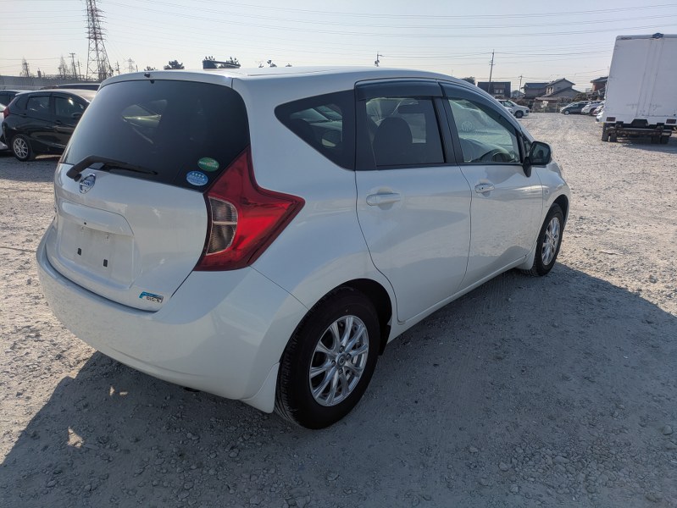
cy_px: 254
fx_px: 489
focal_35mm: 25
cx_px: 338
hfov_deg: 69.4
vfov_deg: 54.9
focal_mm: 5.43
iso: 50
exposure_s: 1/4444
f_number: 1.89
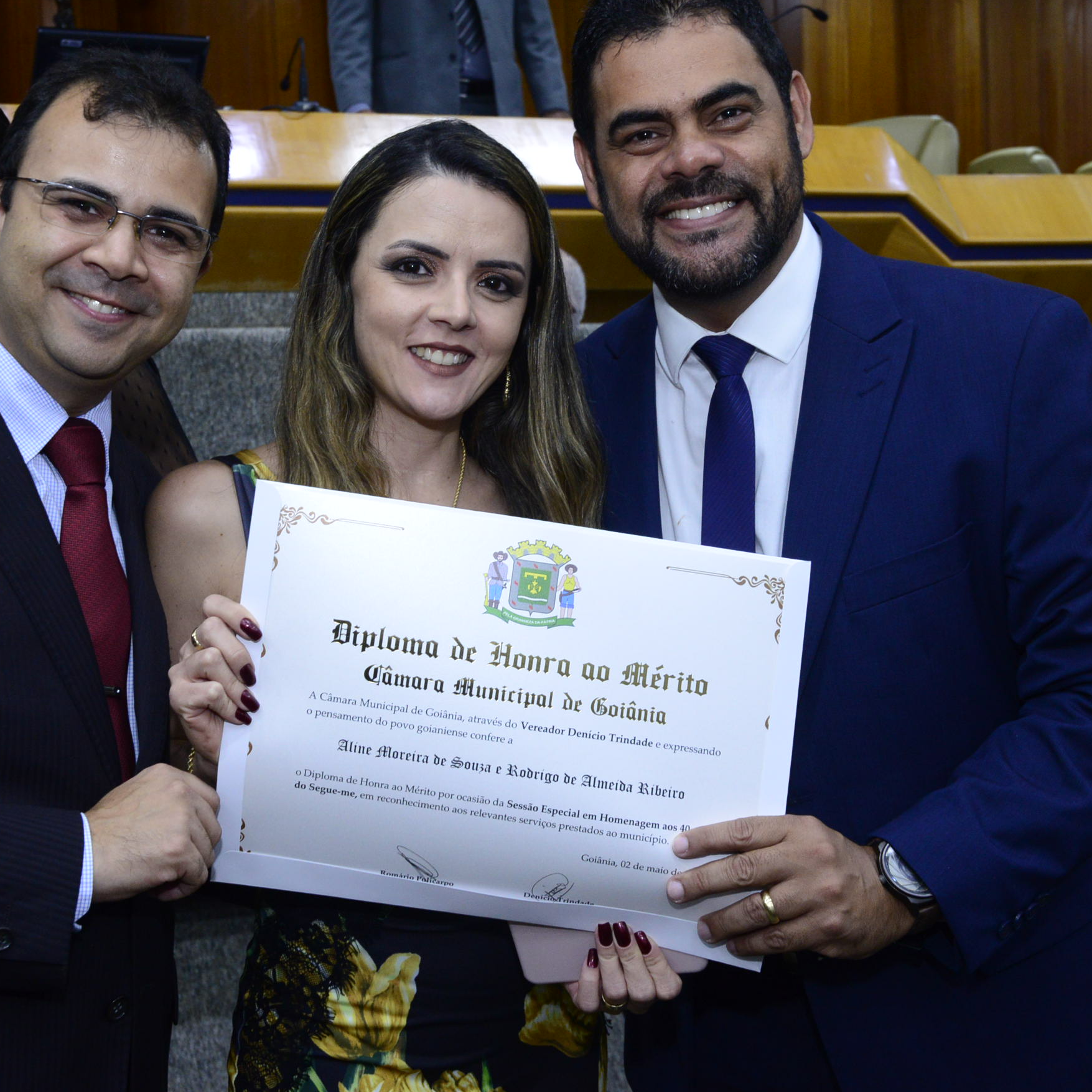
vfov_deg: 33.4
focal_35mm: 51
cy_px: 488
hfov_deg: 33.2
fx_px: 1820
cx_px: 409
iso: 2500
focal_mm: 35
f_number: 8
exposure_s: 1/60
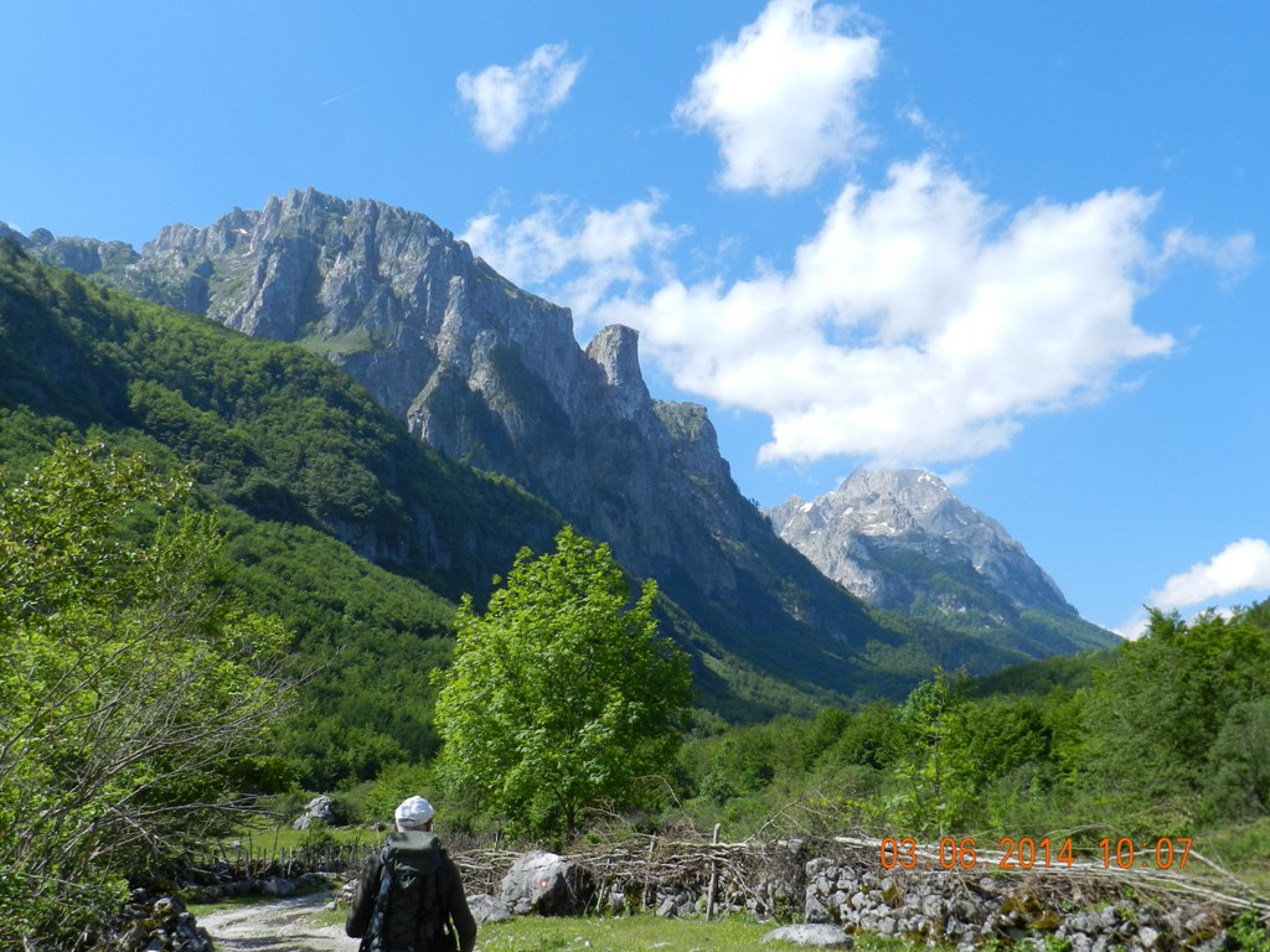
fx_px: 1394
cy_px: 476
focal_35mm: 38
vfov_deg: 37.7
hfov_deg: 49.0
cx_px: 635
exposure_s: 1/1250
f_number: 4
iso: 160
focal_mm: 6.7
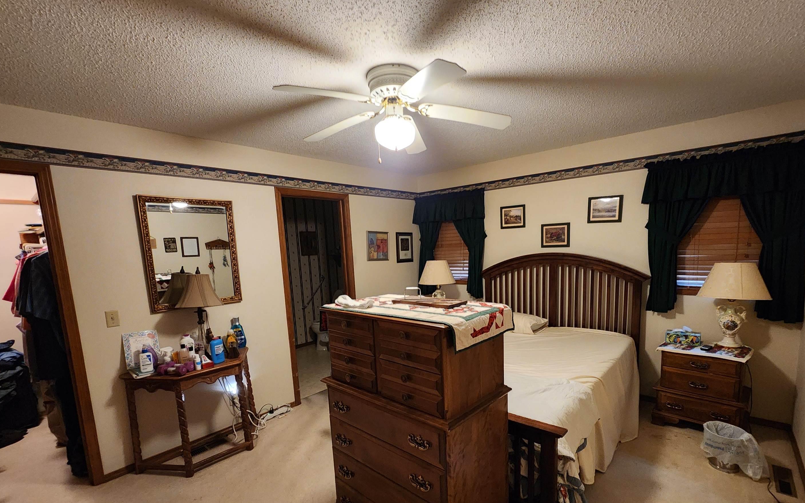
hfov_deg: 101.4
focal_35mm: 15
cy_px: 301
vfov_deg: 74.0
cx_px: 425
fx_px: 329
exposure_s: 1/24
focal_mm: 2.2
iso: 640
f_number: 2.2
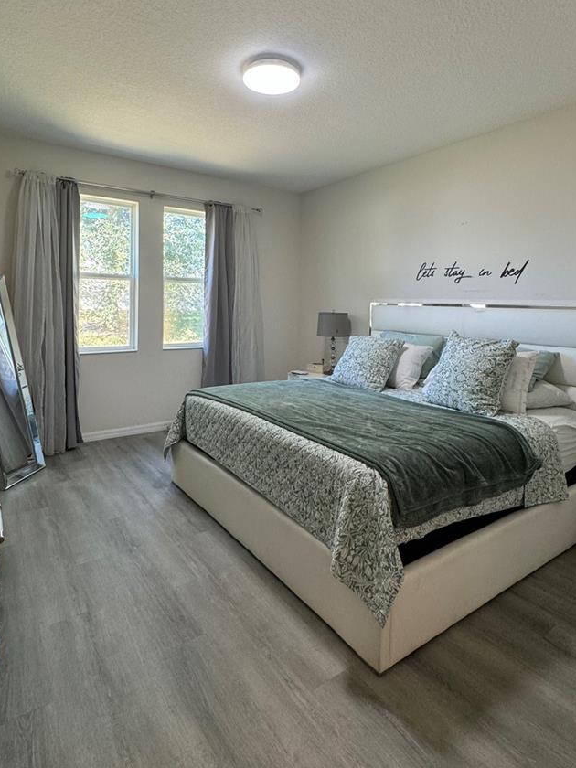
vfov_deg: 81.0
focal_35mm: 20
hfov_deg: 66.0
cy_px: 315
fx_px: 444
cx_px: 289
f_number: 2.2
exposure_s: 1/60
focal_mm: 2.22
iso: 160
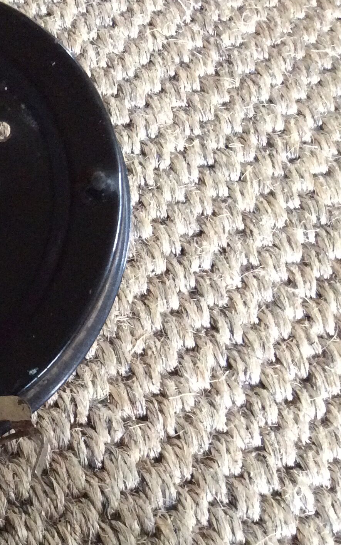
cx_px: -123
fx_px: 922
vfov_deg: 32.8
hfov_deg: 19.1
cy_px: 351
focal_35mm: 62
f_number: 2.4
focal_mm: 3.3
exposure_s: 1/17
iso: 250
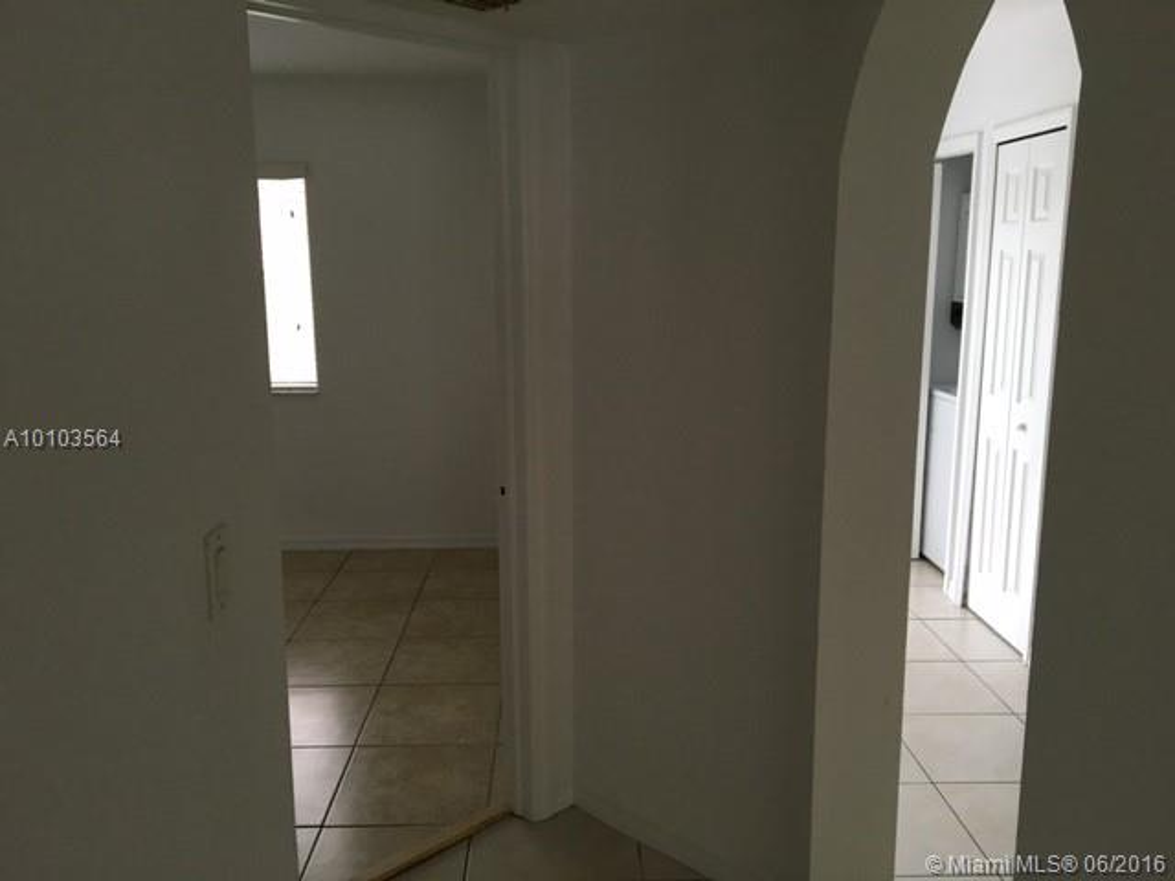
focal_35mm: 29
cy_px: 440
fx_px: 984
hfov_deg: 61.7
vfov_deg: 48.2
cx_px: 588
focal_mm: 4.15
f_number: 2.2
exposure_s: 1/30
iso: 100
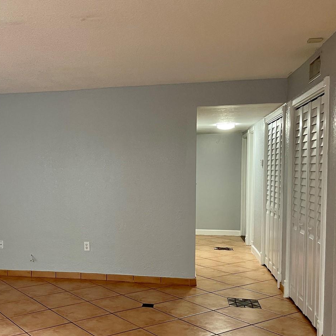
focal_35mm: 39
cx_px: 81
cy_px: 196
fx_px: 428
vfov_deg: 42.7
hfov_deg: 41.5
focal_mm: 5.1
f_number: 1.6
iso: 320
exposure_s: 1/60
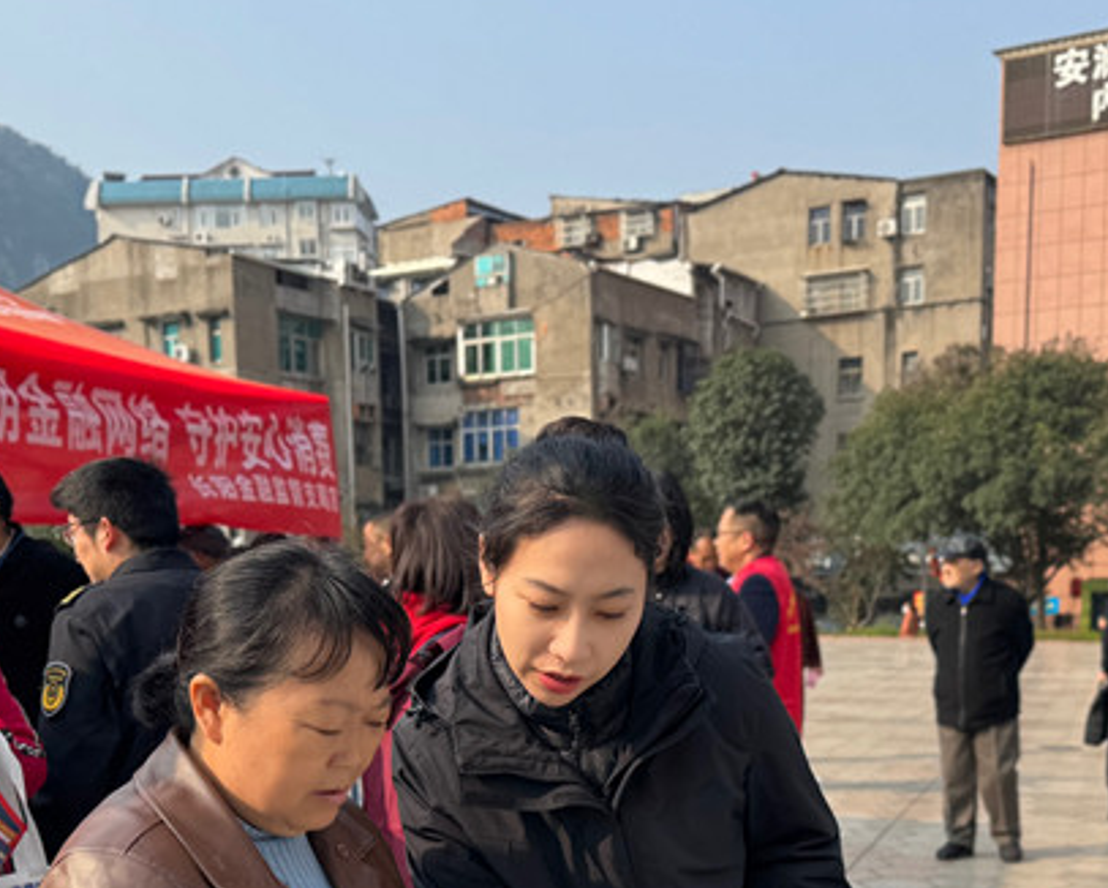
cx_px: 525
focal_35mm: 46
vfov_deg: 31.5
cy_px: 765
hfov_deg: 40.3
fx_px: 1509
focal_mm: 6.76
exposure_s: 1/1597
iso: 80
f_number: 1.78
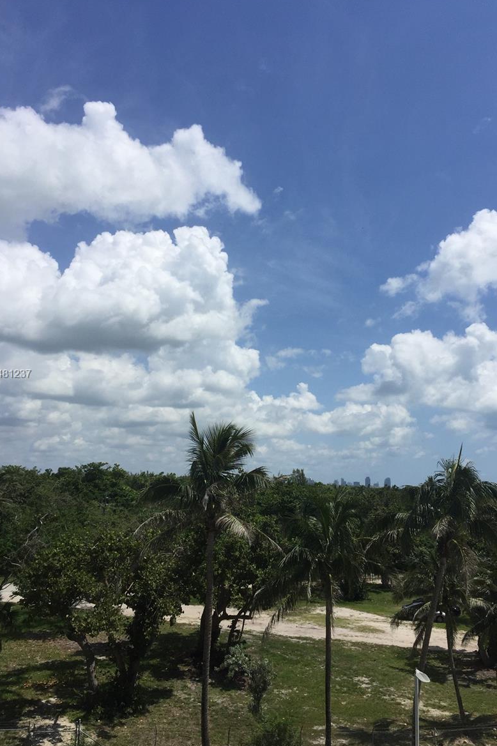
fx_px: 642
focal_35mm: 31
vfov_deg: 60.3
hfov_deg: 42.3
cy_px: 375
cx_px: 263
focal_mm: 4.15
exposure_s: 1/4950
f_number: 2.2
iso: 32
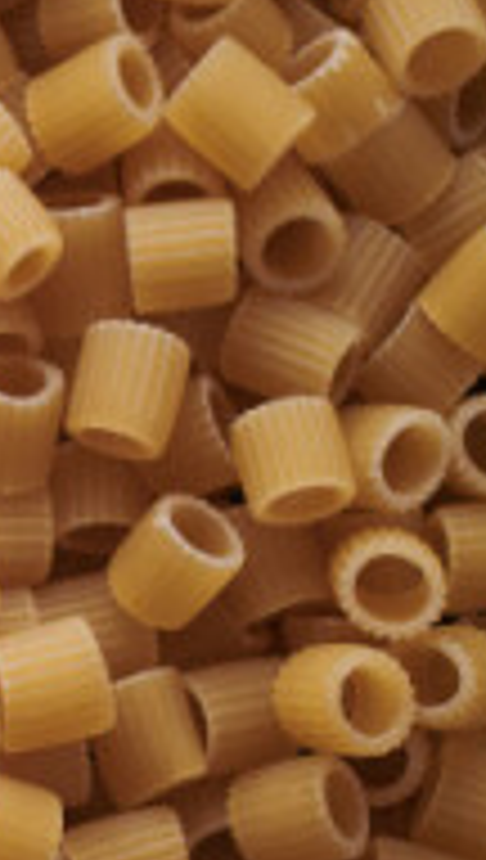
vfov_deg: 9.8
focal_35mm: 219
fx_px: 4997
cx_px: -1179
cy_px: 815
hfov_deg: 5.2
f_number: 8
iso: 160
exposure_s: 1/100
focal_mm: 50
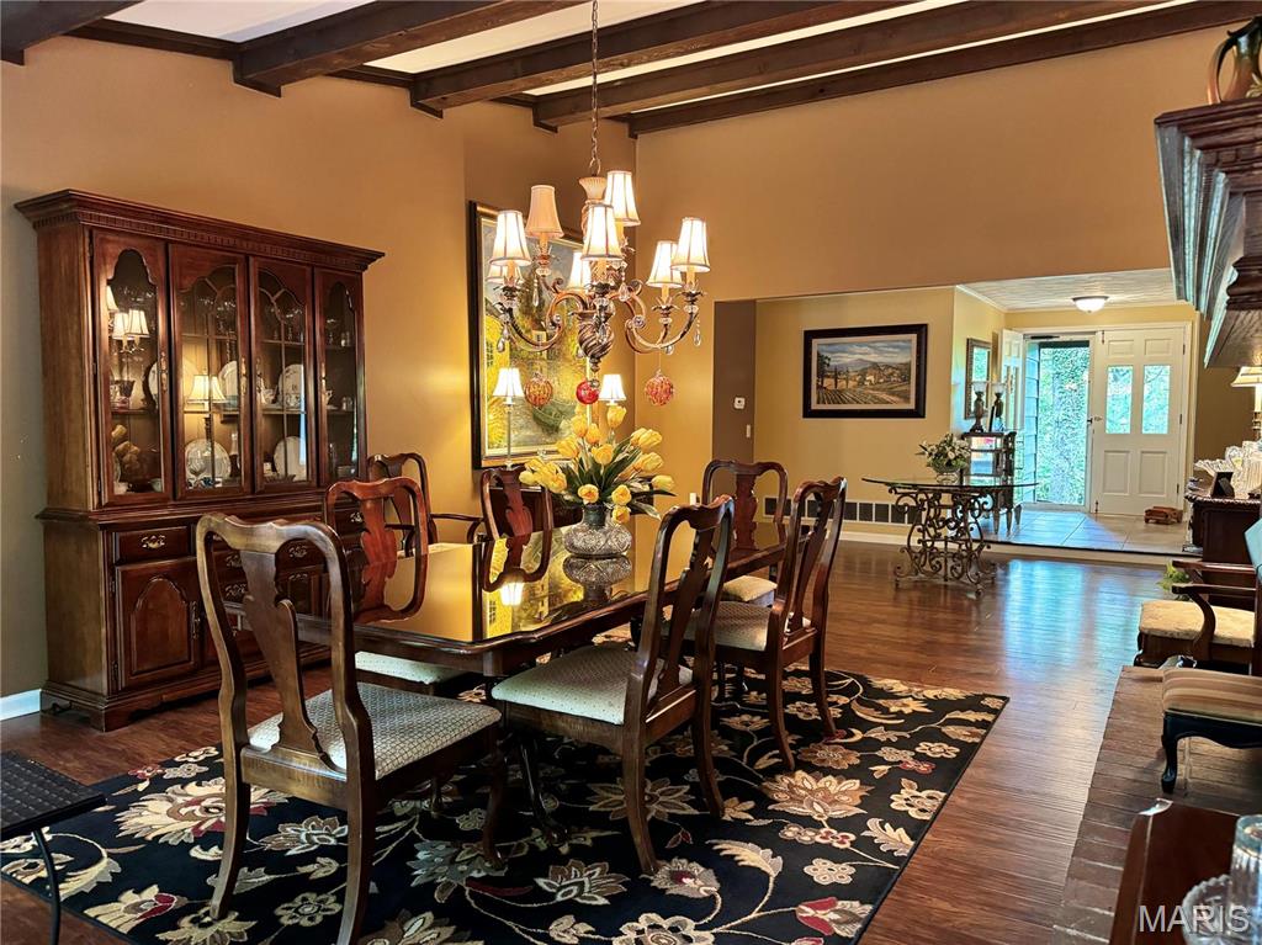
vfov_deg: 56.8
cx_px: 631
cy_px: 472
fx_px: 875
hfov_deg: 71.6
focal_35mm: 24
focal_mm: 6.76
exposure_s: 1/60
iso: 500
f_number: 1.78
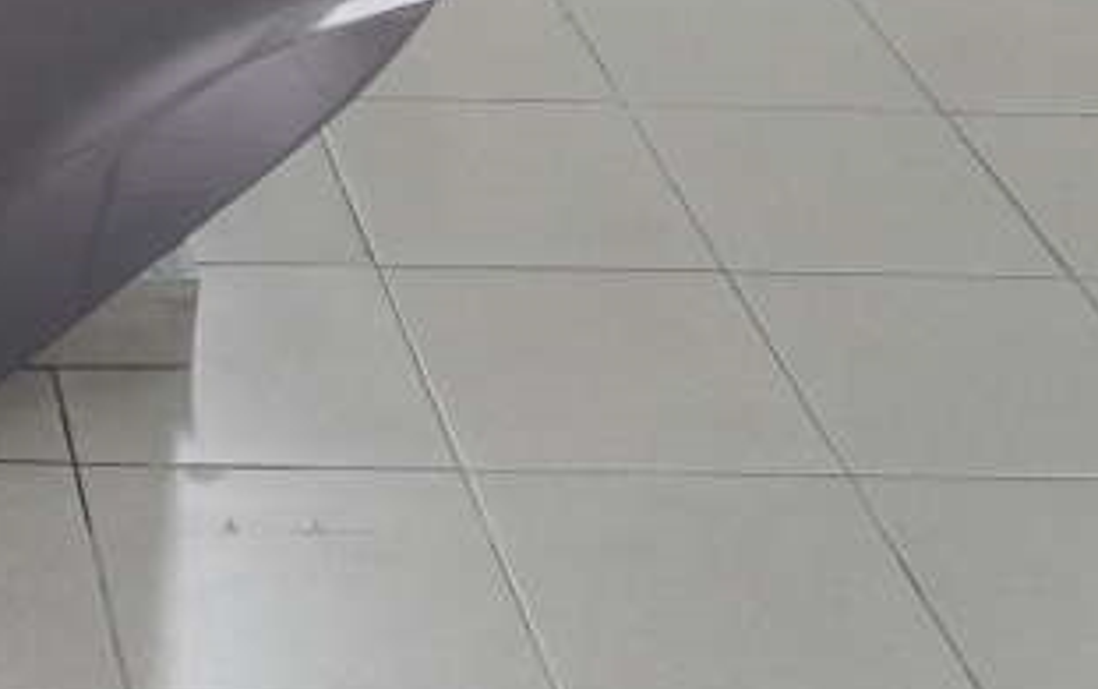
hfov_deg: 17.6
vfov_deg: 11.6
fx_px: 3235
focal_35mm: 108
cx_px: -452
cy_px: -366
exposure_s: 1/160
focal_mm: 20
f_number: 4
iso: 3200
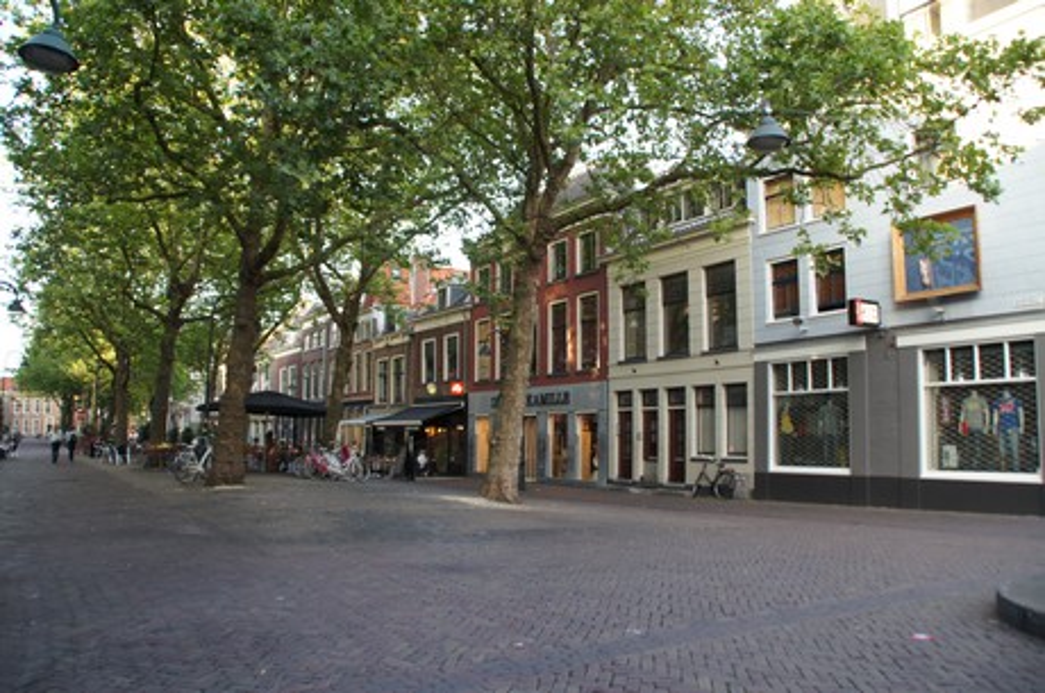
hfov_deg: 67.5
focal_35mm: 27
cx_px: 522
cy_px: 346
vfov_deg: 47.8
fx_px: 782
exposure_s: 1/40
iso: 100
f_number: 4
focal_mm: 18
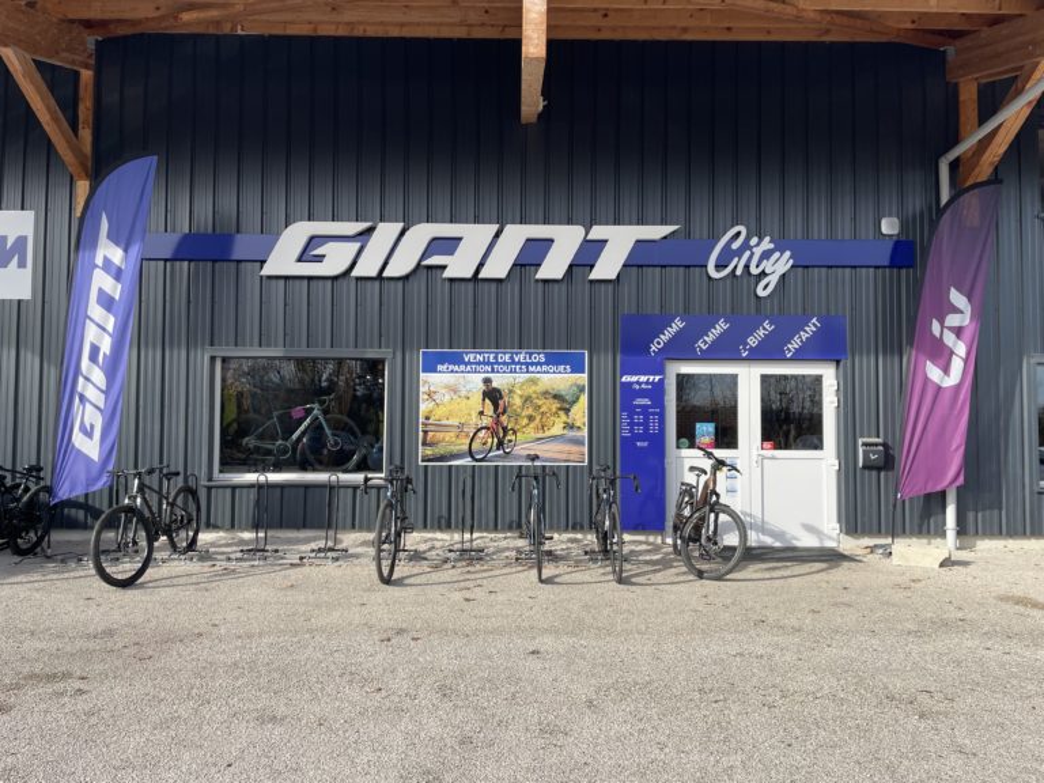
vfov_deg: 53.1
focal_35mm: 26
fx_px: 784
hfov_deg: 67.3
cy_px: 392
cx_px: 522
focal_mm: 4.2
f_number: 1.6
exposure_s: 1/1642
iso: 32
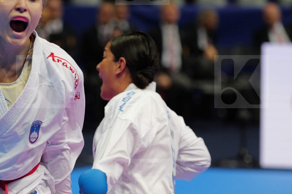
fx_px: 2195
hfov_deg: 7.6
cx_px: 142
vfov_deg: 5.1
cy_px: 82
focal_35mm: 271
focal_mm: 132
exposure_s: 1/1000
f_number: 2.8
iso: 1250
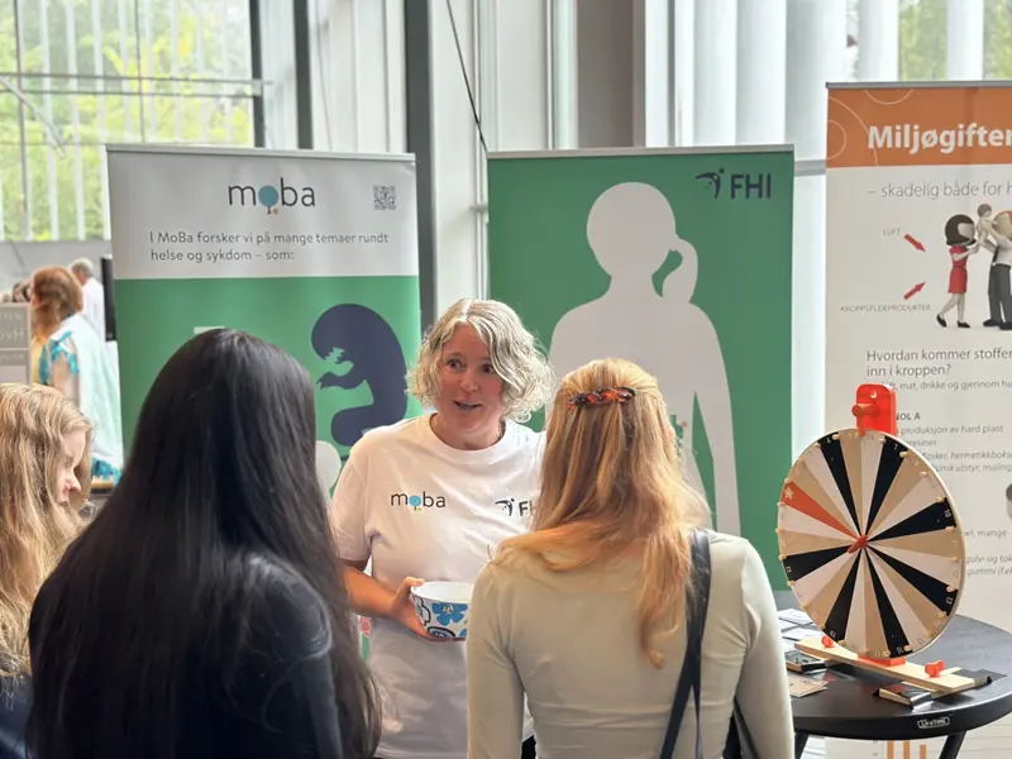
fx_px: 1403
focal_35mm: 48
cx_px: 506
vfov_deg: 30.3
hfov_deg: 39.7
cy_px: 380
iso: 200
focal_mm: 6.86
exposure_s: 1/100
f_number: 1.78
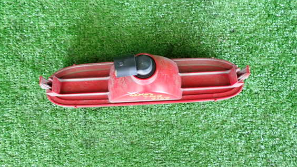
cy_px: 74
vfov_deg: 40.1
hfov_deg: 66.1
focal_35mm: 29
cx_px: 145
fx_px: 228
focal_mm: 4.5
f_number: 2
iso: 200
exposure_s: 1/40
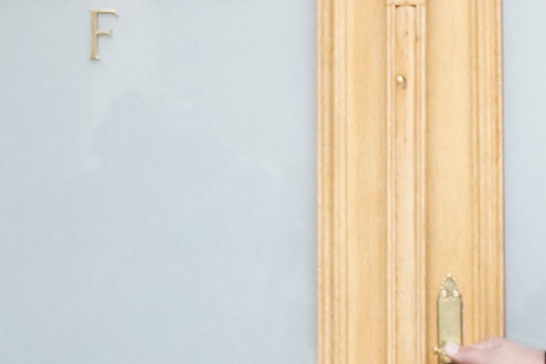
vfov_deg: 12.3
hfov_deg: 17.8
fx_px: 1684
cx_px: 598
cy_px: 224
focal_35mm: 111
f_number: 2.8
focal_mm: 31
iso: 10000
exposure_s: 1/500
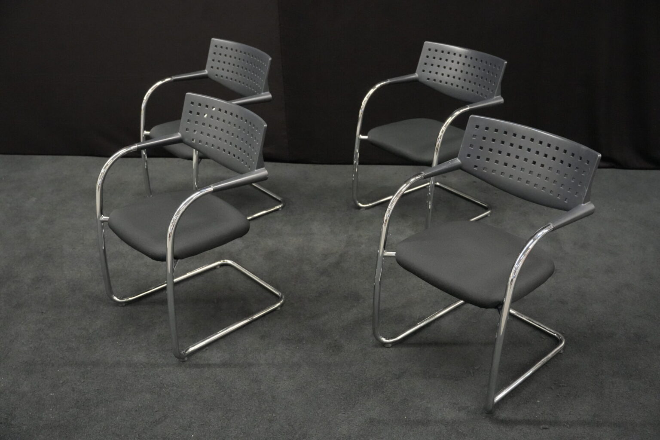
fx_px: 678
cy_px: 220
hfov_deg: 51.9
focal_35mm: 37
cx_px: 330
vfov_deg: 35.9
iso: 12800
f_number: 4
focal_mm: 37
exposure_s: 1/125
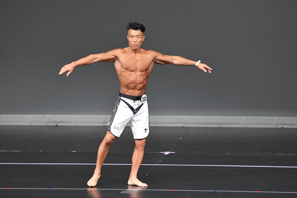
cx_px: 148
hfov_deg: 6.0
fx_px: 2845
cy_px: 99
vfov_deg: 4.0
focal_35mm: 345
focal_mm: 230
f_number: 5.6
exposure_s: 1/400
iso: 5000
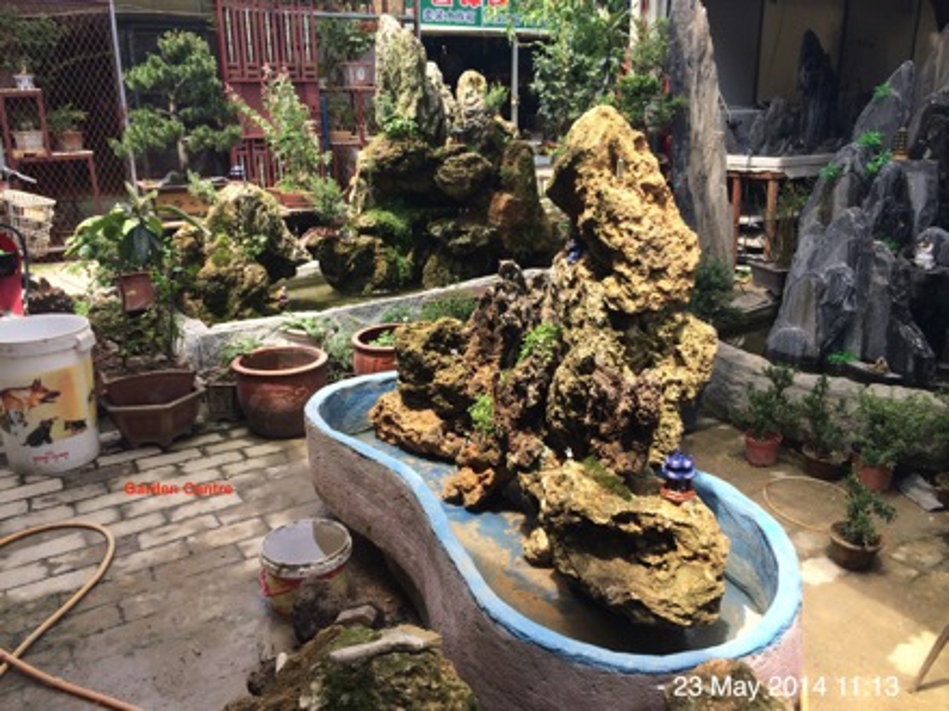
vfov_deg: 46.8
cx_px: 474
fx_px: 822
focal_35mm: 30
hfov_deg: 60.0
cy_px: 356
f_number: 2.2
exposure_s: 1/533
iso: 32
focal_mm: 4.12
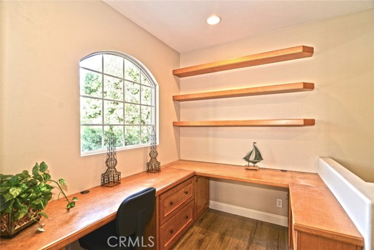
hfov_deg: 96.7
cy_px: 125
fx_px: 166
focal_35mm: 16
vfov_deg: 73.8
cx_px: 187
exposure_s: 1/60
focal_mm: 16
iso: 280
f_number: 4
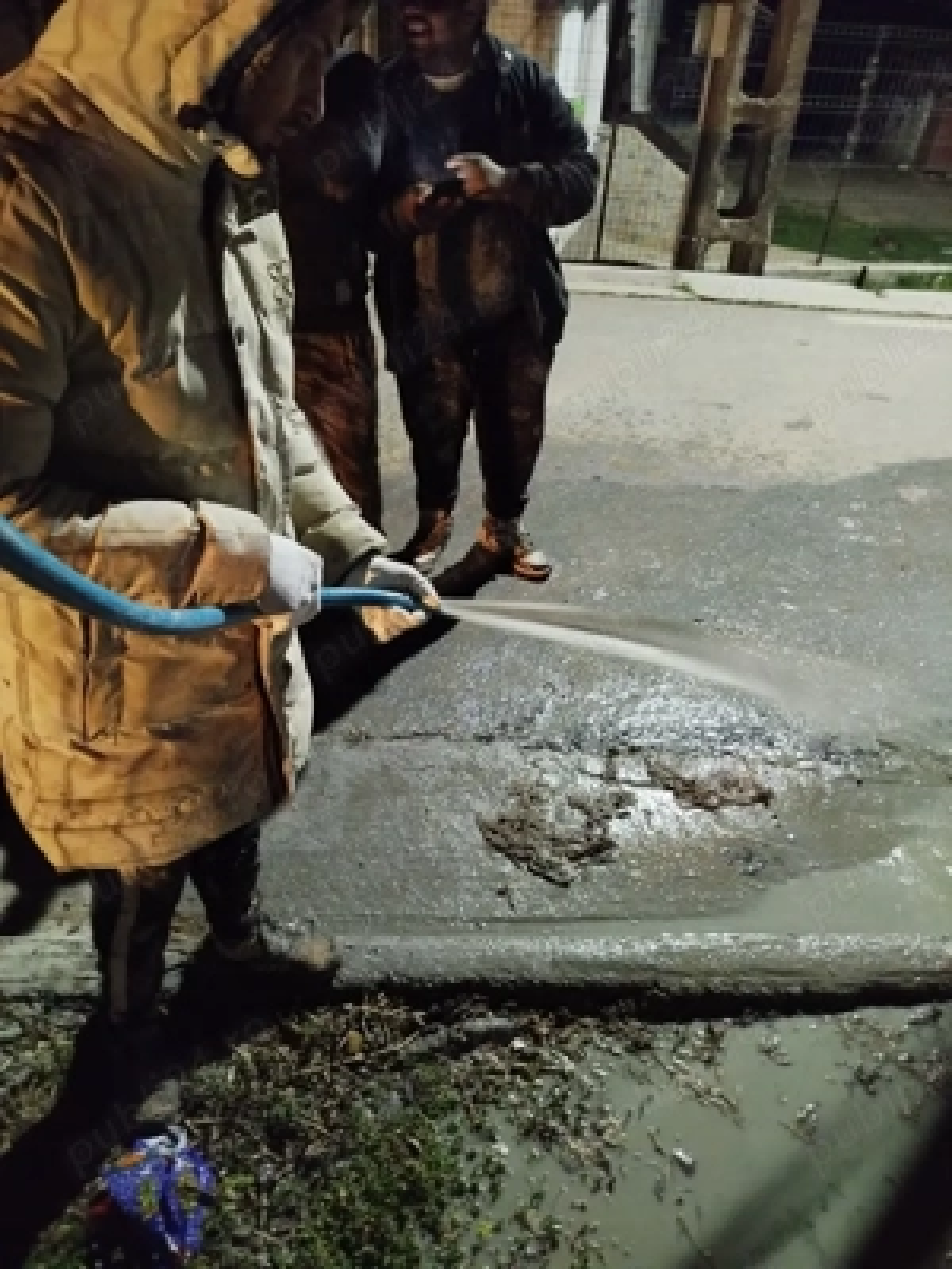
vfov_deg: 71.6
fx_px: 880
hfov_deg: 56.8
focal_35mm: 24
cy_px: 634
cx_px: 476
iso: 2500
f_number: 1.7
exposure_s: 1/10
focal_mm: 5.31
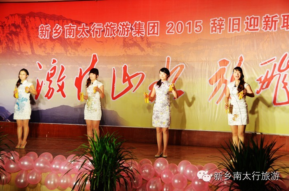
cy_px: 96
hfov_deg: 36.9
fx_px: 433
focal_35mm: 54
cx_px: 144
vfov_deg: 25.0
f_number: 4.8
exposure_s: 1/90
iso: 400
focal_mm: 36
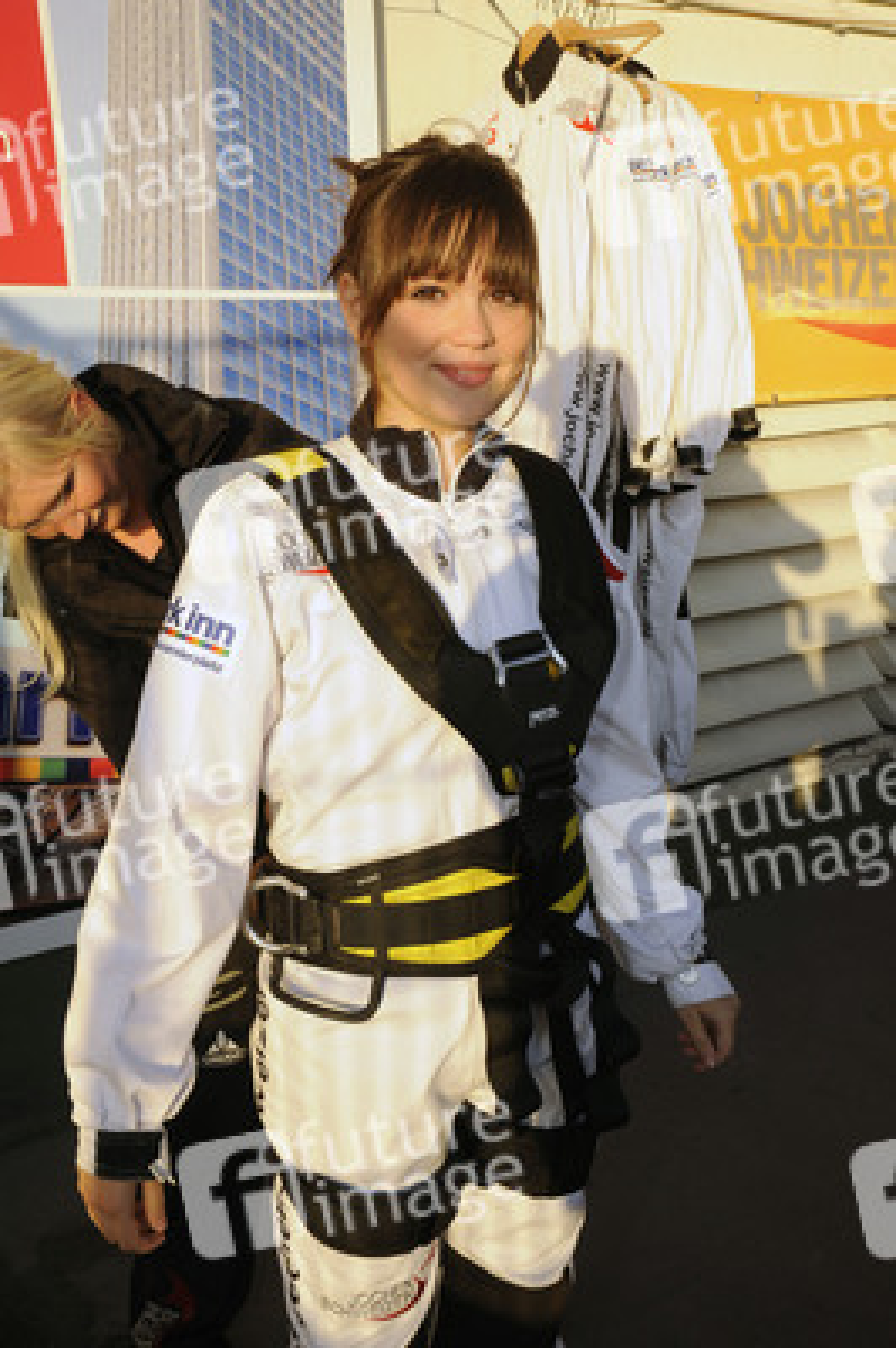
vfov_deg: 54.5
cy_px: 674
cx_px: 448
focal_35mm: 35
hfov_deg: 37.8
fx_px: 1309
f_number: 9
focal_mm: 35
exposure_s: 1/400
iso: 800
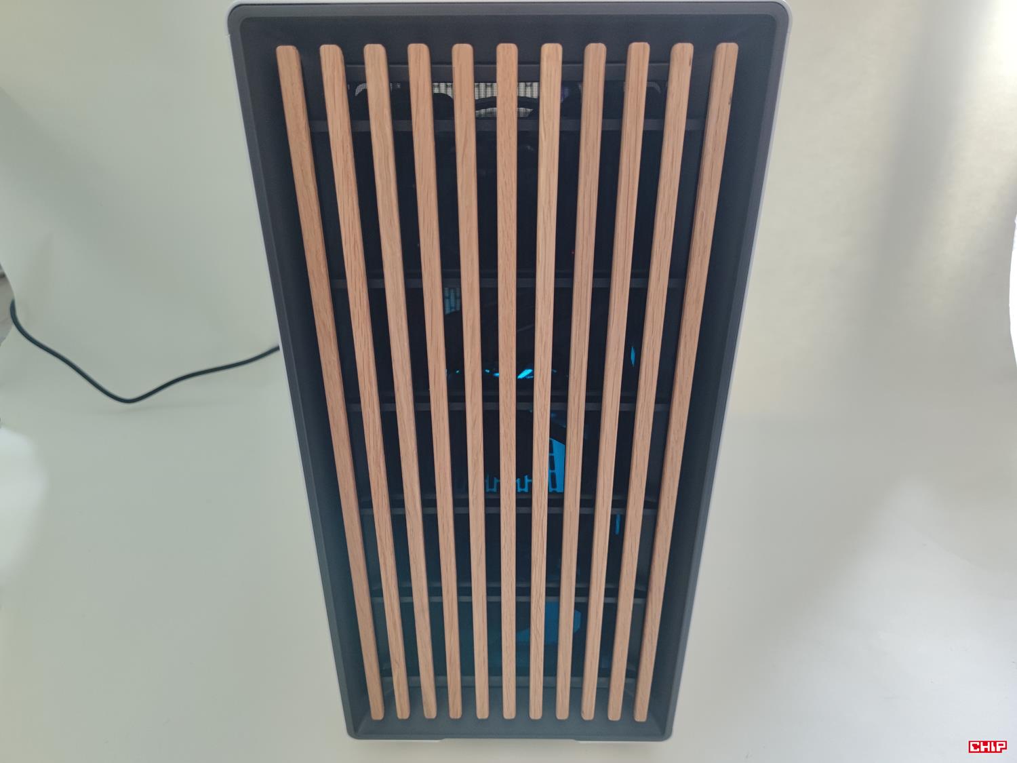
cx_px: 508
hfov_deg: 69.4
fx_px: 734
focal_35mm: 25
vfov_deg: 54.9
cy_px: 382
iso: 612
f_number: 1.85
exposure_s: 1/50
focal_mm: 6.78
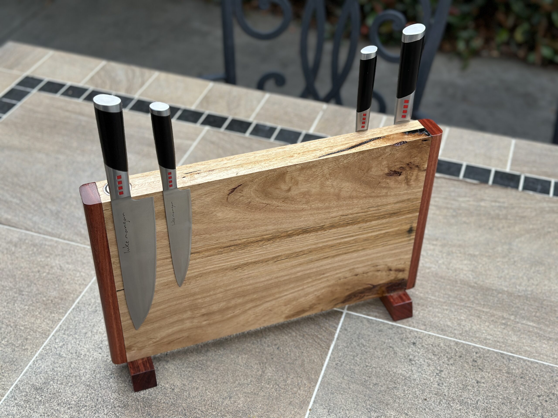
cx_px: 279
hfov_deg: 39.7
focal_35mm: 48
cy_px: 209
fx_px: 774
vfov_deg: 30.3
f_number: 1.78
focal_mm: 6.86
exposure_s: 1/364
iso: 80
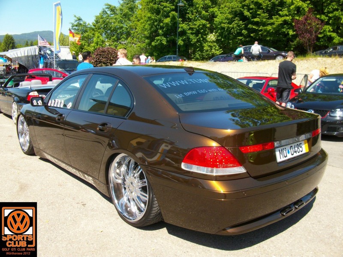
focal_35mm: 34
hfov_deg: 54.0
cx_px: 172
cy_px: 128
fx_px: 337
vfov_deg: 41.8
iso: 80
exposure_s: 1/162
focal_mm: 5.7
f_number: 5.5
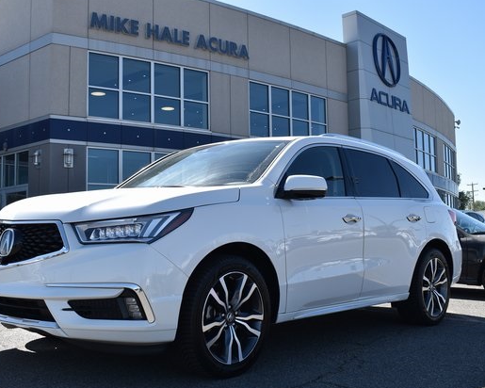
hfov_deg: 43.8
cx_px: 227
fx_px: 603
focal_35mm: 42
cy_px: 197
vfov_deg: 35.7
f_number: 8
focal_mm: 24
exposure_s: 1/250
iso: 100
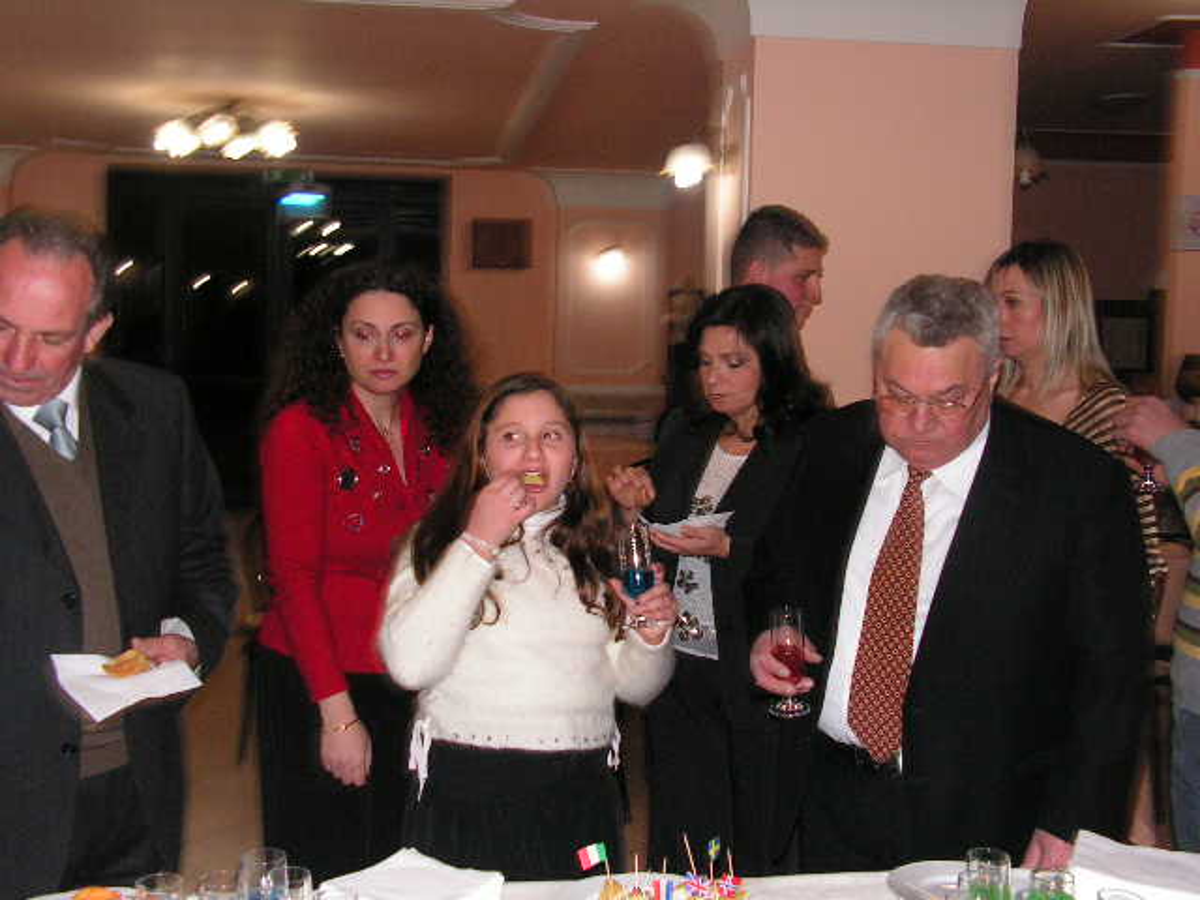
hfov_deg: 42.9
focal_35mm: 44
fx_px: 1525
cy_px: 450
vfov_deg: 32.9
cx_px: 600
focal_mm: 7.4
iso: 200
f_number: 3.2
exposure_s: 1/40
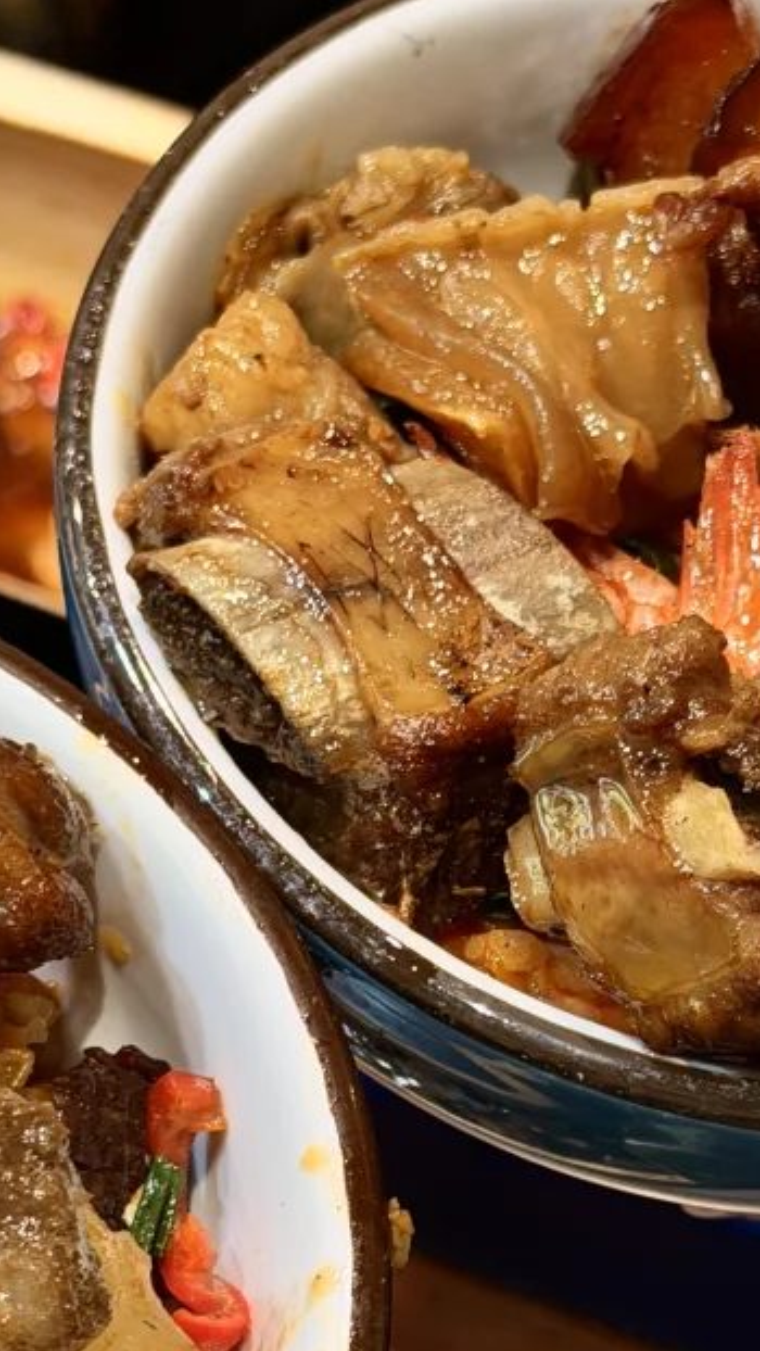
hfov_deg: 10.0
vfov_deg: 17.7
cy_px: 936
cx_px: 391
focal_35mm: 121
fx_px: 4334
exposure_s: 1/50
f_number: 1.78
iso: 160
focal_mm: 6.76
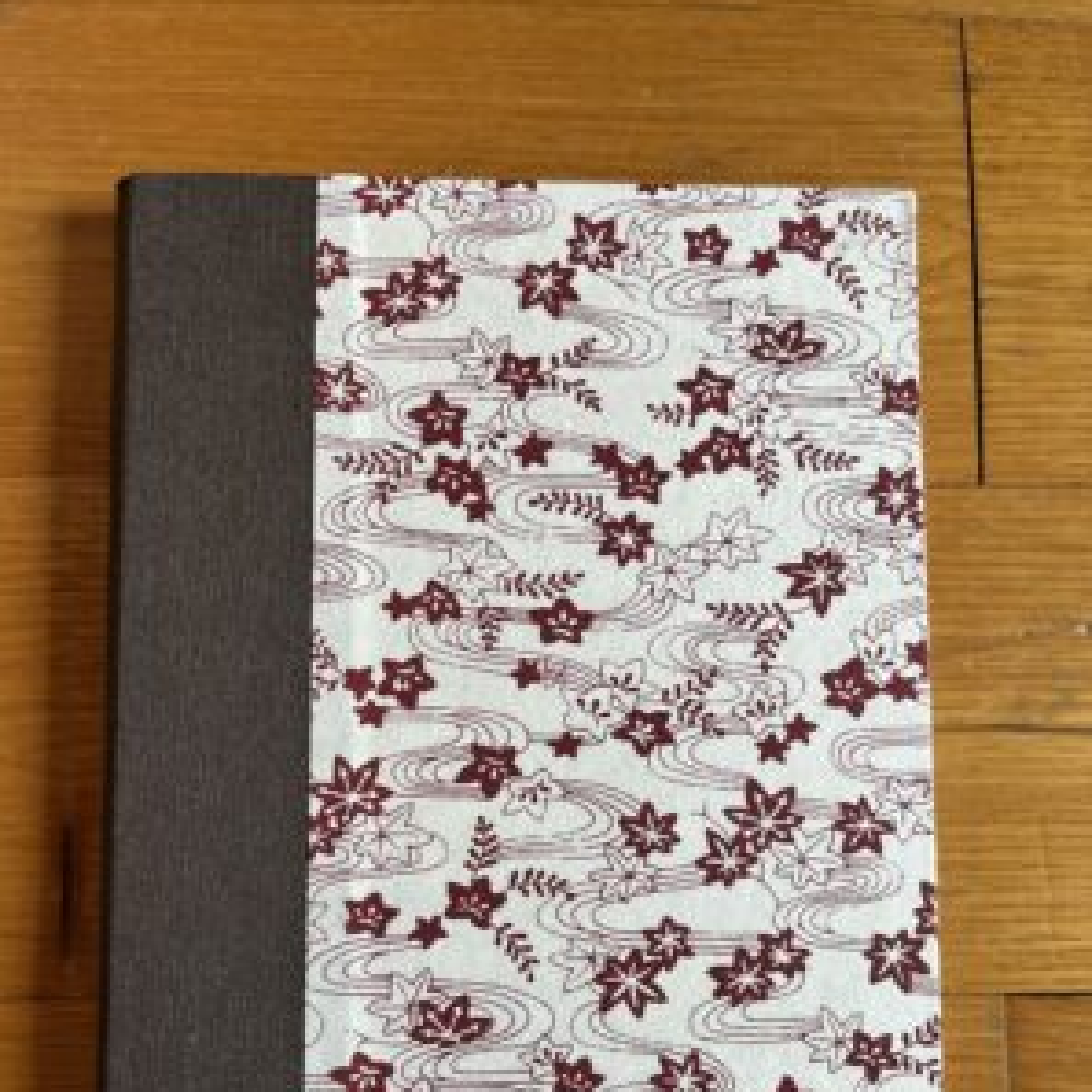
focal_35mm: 31
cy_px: 724
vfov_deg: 51.6
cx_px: 544
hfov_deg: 52.5
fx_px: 1106
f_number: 1.6
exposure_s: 1/121
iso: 80
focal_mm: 5.1
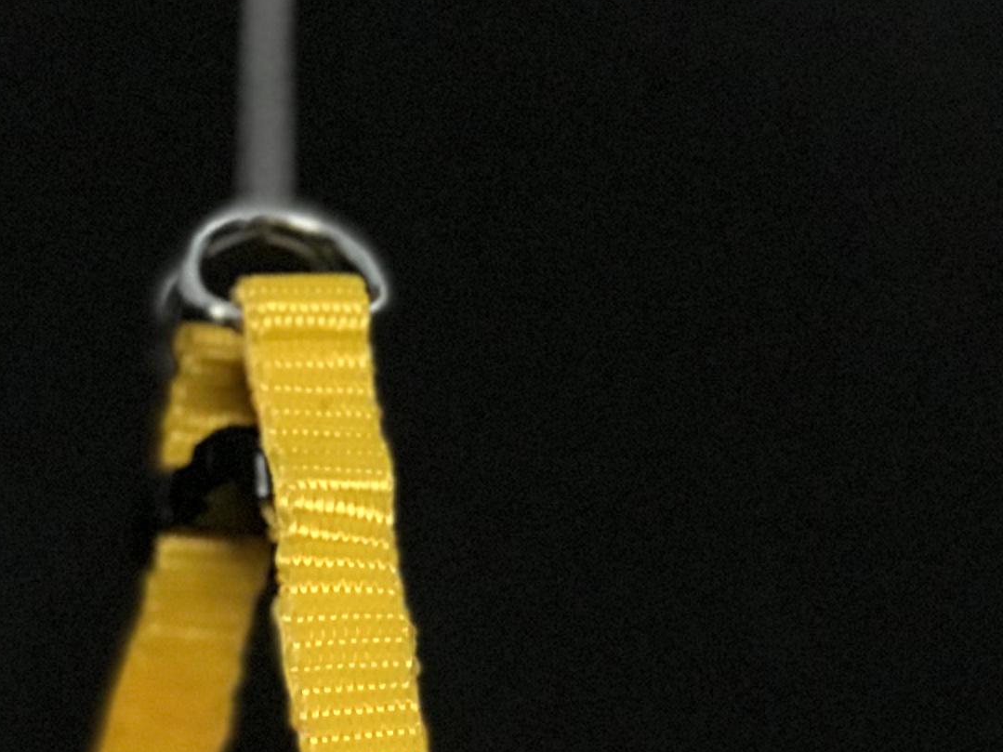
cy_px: 1363
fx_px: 6171
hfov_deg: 9.3
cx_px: 304
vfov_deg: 6.8
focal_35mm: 213
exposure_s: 1/50
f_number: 2.8
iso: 160
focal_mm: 6.6
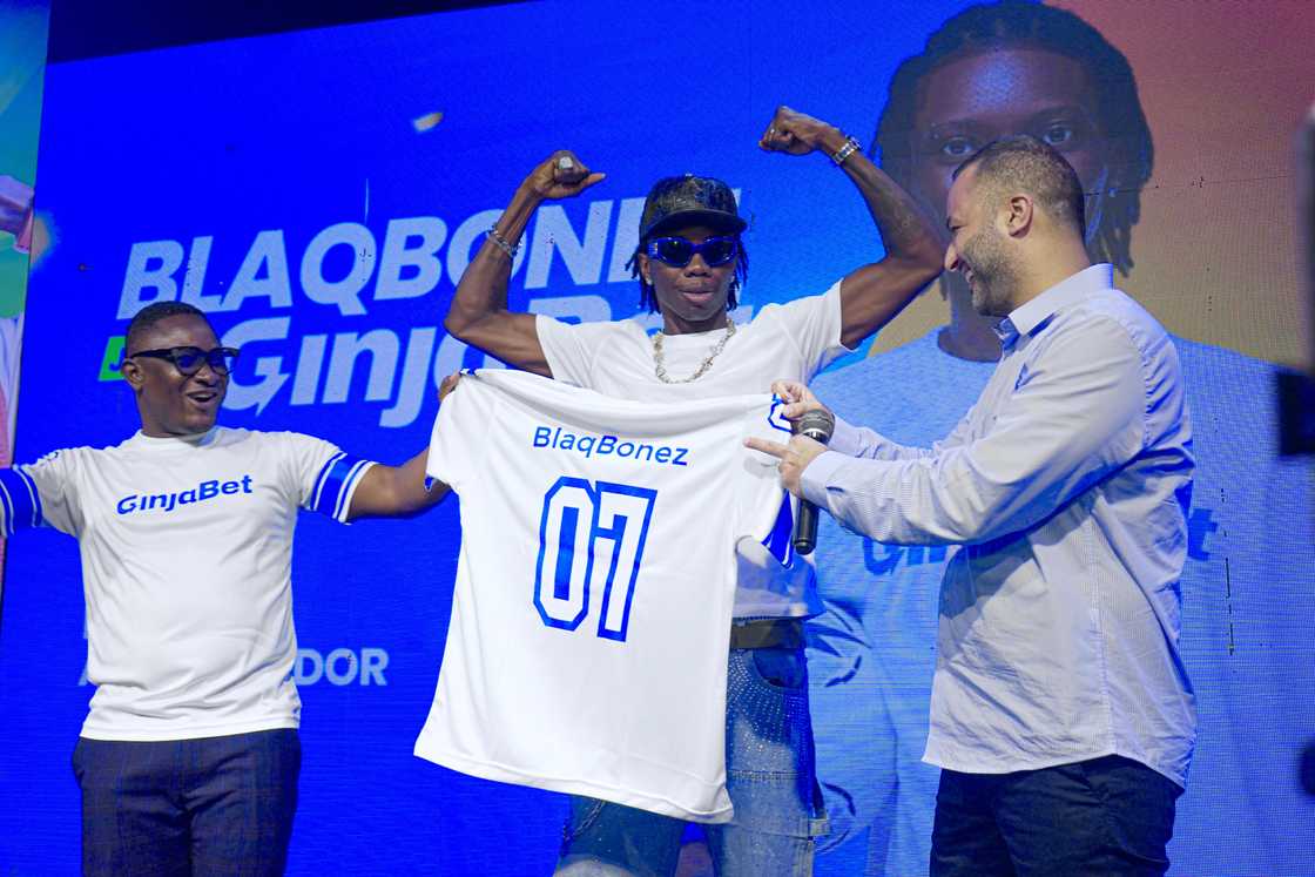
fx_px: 1425
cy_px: 438
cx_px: 658
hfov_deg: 49.5
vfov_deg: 34.2
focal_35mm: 39
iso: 800
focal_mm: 39
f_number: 4
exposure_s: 1/160
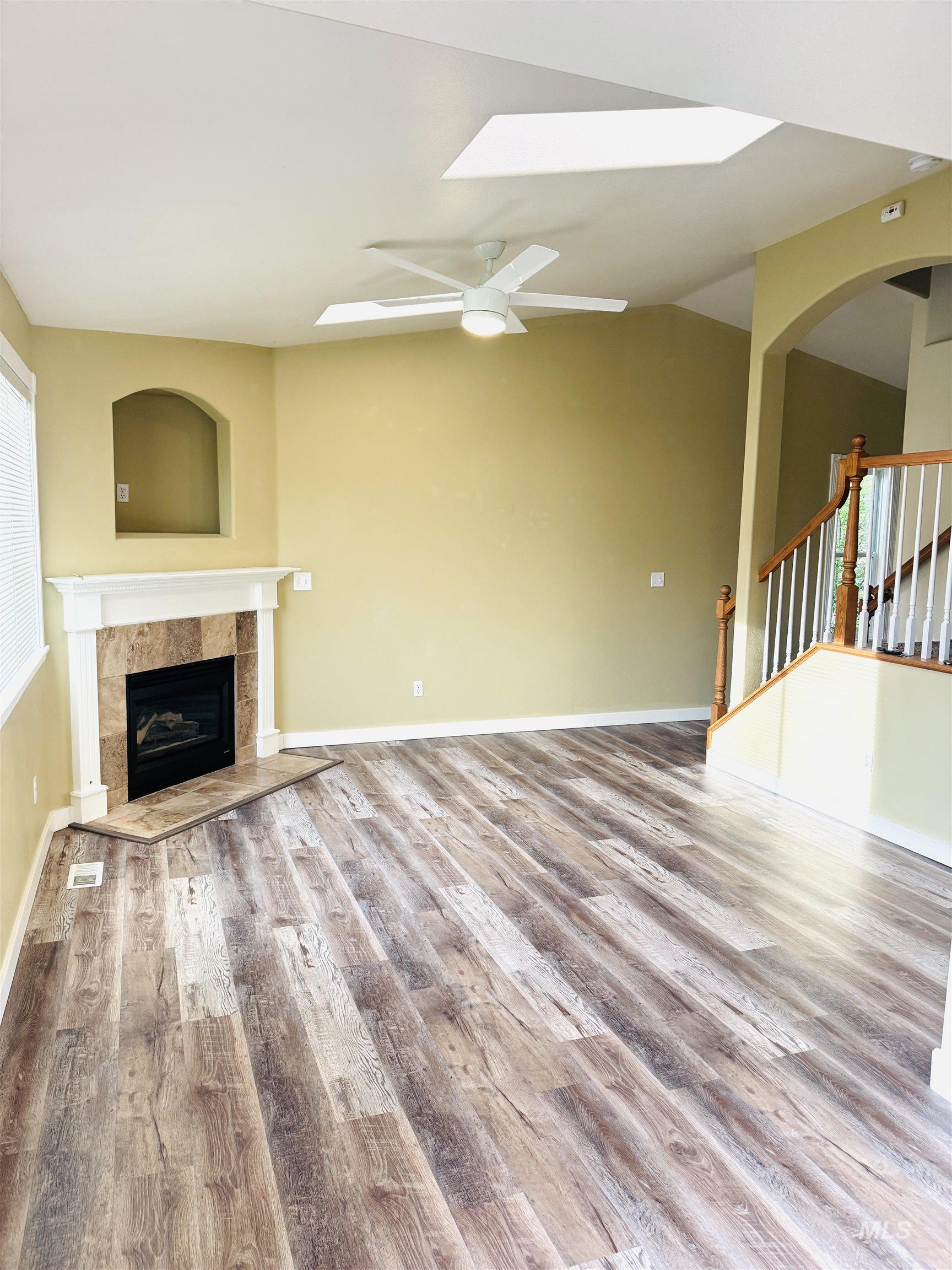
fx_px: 880
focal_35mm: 24
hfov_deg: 56.8
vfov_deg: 71.6
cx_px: 476
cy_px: 635
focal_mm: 6.76
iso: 200
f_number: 1.78
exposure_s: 1/120
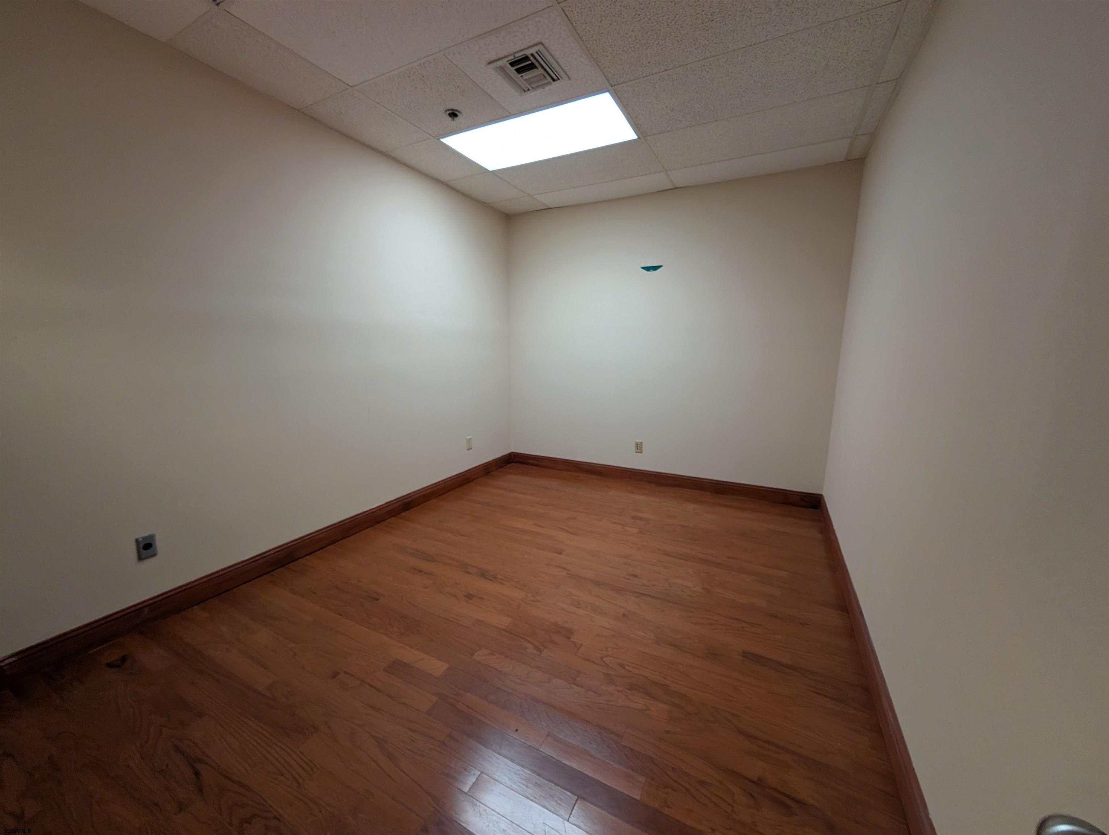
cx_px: 554
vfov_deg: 94.6
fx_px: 385
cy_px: 418
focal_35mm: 12
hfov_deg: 110.5
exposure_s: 1/60
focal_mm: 2.02
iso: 318
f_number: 1.7
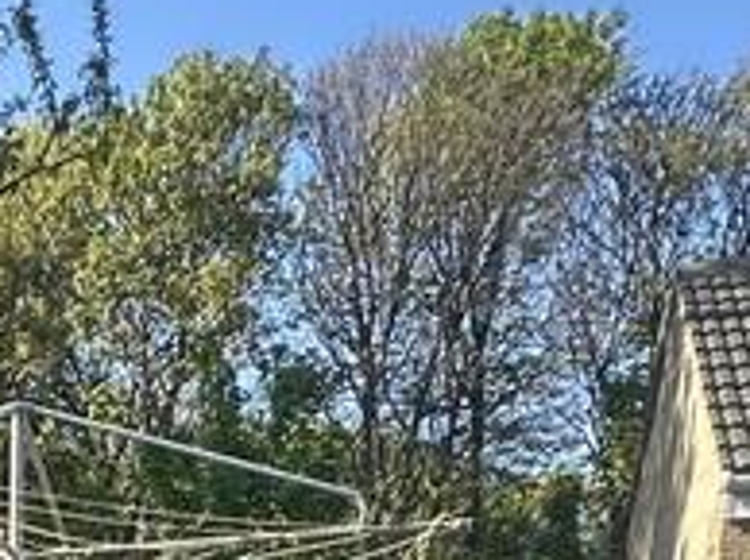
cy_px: 1124
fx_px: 1601
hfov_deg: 24.4
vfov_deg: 15.7
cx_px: -93
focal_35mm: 74
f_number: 2.2
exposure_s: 1/332
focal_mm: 2.22
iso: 40
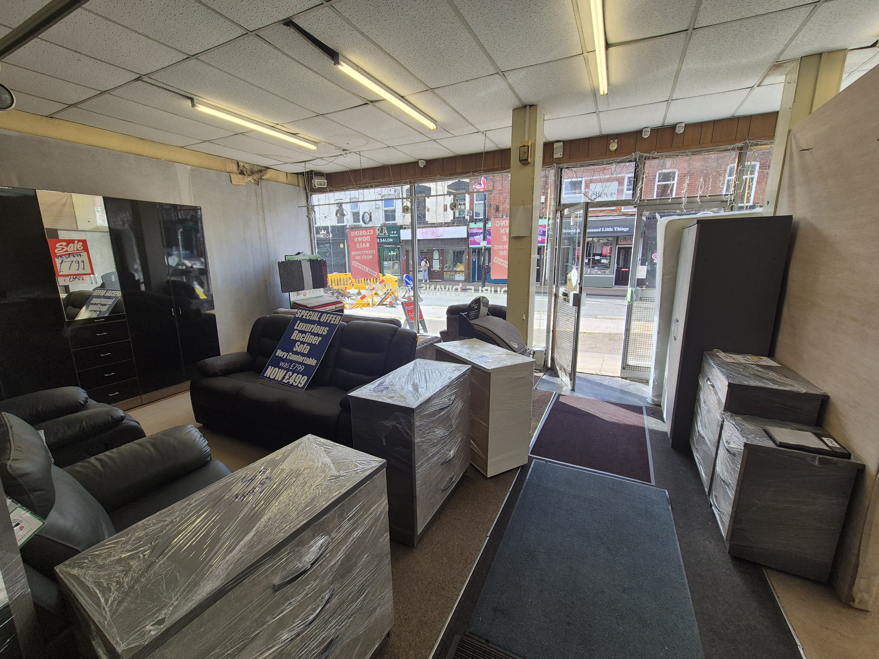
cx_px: 440
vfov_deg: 89.9
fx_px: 330
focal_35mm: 13
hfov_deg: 106.2
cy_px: 330
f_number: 2.2
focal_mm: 2.2
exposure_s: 1/304
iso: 50
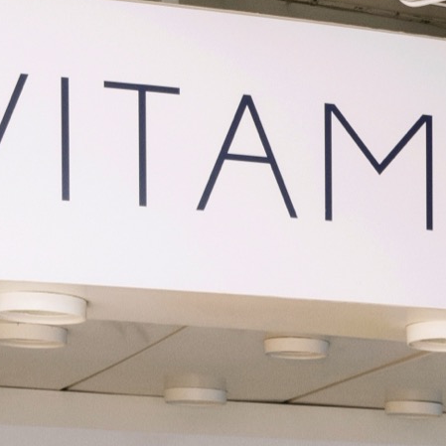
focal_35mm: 174
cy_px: 705
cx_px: 1295
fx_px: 2536
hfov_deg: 8.5
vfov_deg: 9.7
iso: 200
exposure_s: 1/15
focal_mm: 23
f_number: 11
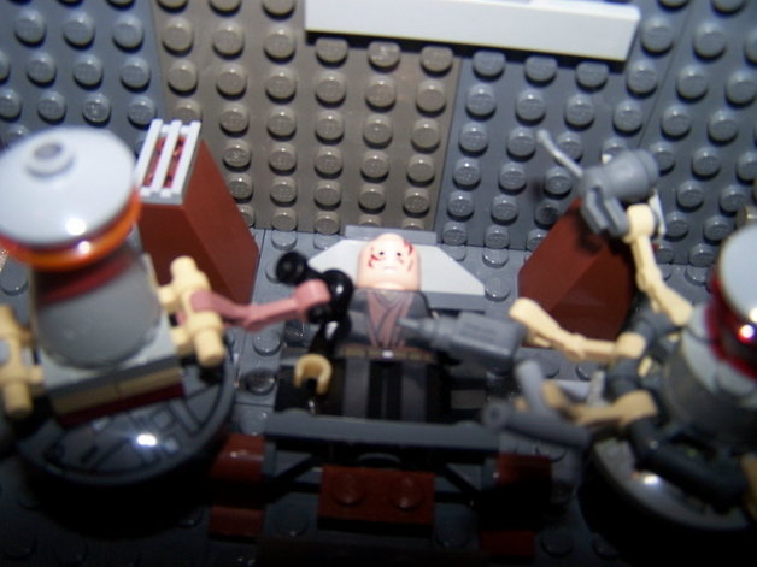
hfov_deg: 49.0
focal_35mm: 38
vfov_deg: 37.7
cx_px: 378
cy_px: 284
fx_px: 831
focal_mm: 6.3
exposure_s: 1/60
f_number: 2.8
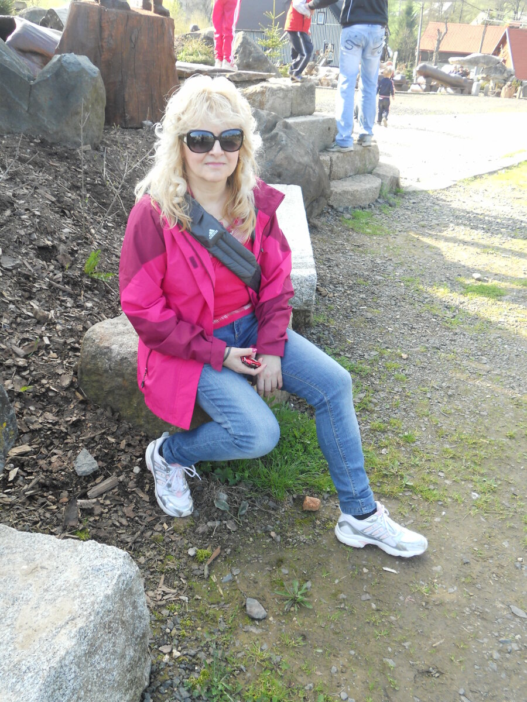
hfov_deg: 44.2
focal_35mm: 32
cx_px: 264
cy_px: 351
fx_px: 650
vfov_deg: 56.8
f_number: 3.5
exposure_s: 1/80
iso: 80
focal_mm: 5.8
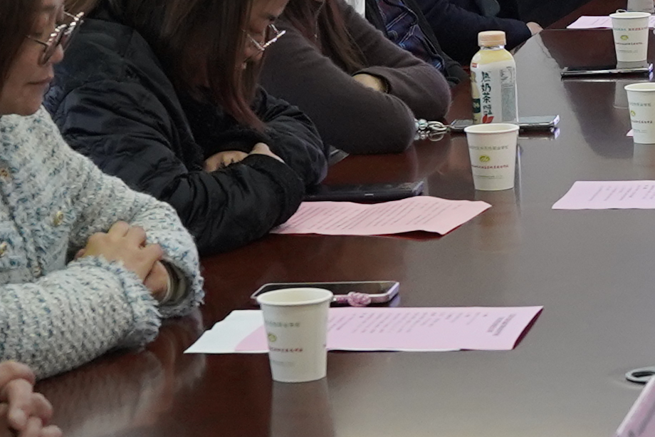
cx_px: 1041
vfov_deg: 8.9
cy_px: 154
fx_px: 2801
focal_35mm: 154
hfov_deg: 12.5
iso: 1600
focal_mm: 24
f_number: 4
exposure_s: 1/160
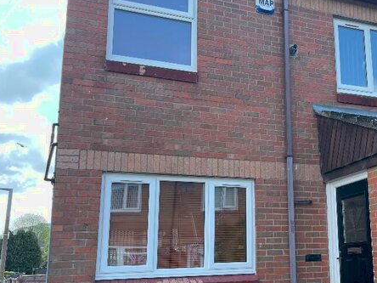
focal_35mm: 41
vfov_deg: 35.0
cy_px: 172
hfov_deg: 44.2
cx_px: 284
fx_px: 447
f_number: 1.6
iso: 32
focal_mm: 4.2
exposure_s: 1/662
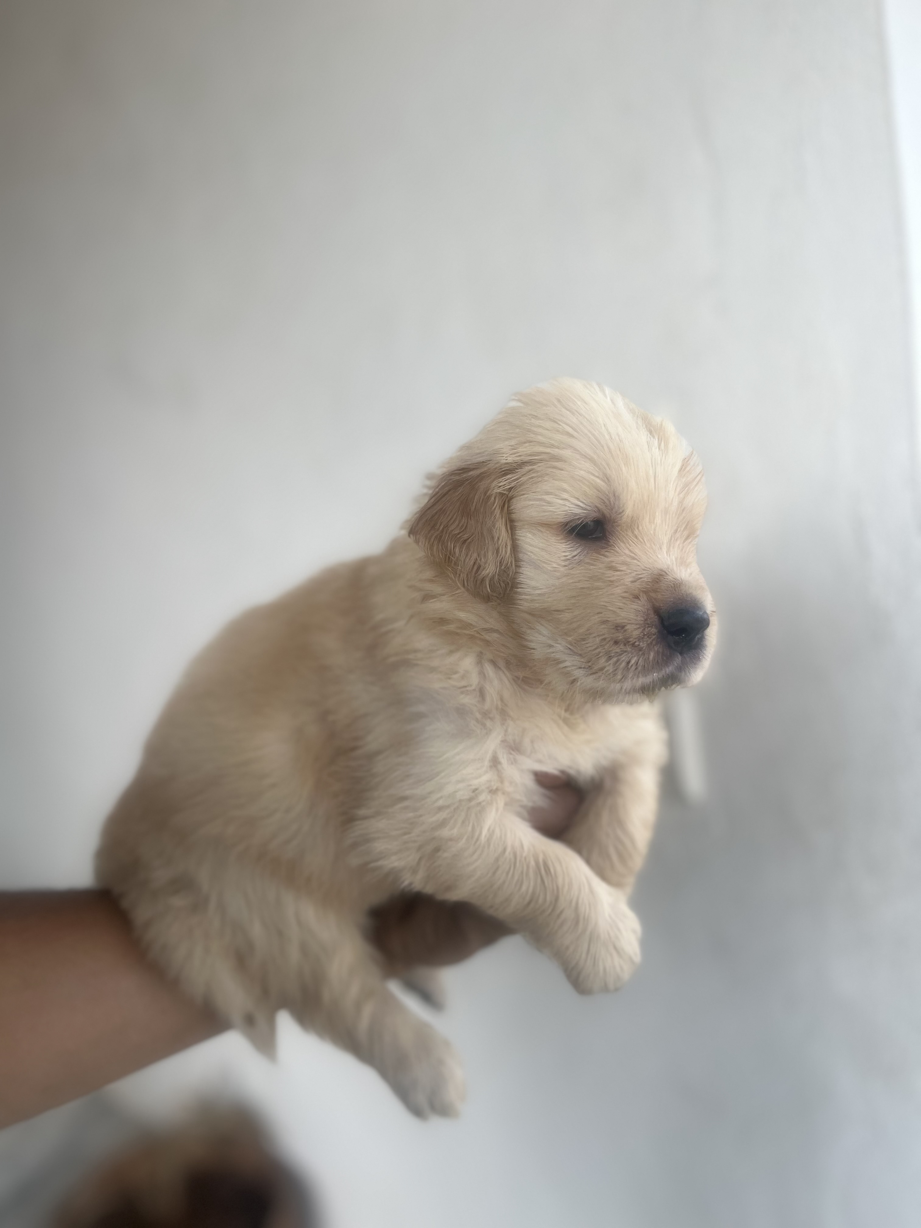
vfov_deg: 67.3
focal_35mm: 26
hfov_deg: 53.1
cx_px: 460
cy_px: 614
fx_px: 922
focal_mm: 5.1
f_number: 1.6
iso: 50
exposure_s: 1/384
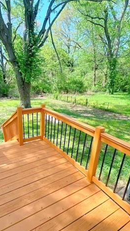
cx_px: 39
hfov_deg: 52.0
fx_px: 129
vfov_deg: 83.9
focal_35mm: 21
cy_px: 118
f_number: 2.2
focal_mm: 2.22
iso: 40
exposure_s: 1/299
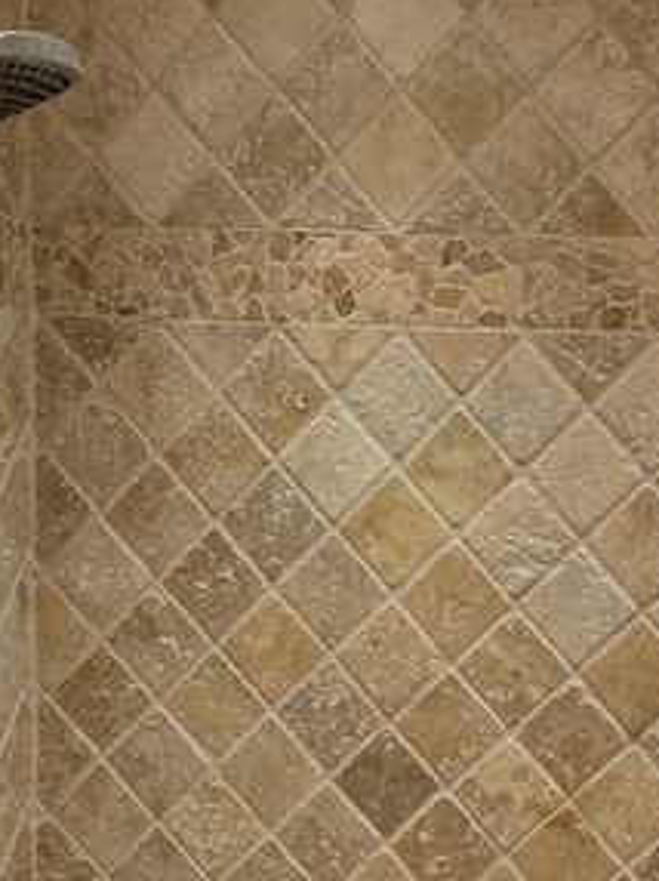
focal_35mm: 87
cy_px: 967
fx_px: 2212
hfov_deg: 16.8
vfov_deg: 21.4
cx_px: 524
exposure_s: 1/120
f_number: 1.8
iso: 800
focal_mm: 5.4
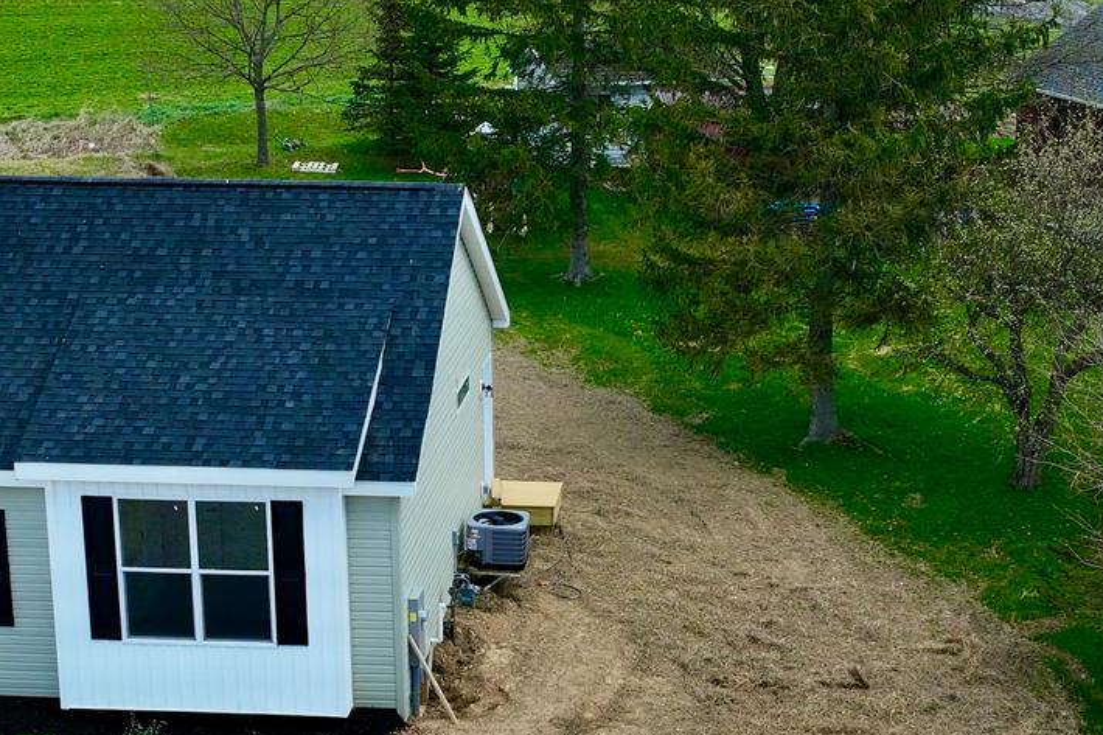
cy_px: 569
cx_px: 595
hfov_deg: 28.1
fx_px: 2205
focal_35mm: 72
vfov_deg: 18.8
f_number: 2.8
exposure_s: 1/2500
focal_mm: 12.29
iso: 210
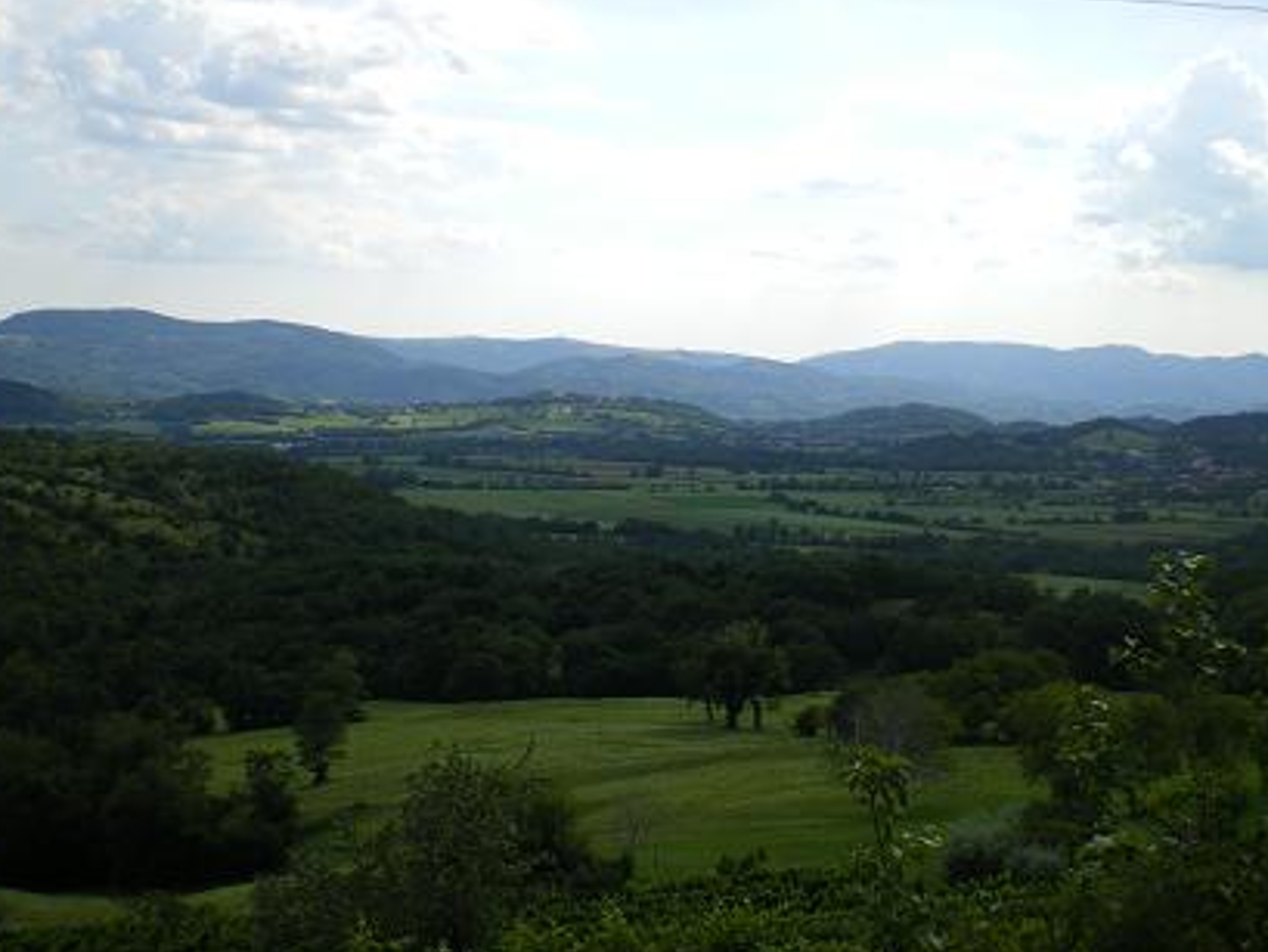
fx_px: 1795
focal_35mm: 49
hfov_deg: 38.9
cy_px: 564
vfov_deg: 29.6
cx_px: 676
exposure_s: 1/400
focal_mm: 6.3
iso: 64
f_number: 4.6
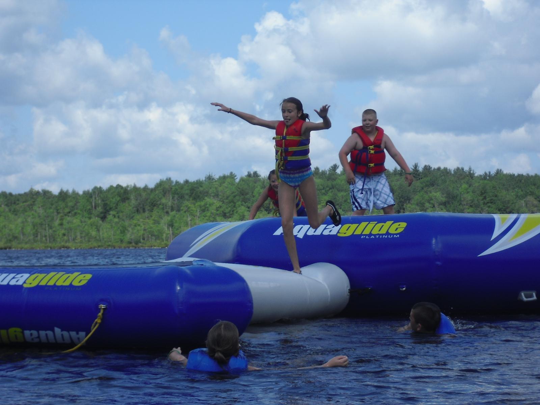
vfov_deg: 13.8
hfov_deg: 18.4
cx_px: 270
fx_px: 1669
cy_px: 202
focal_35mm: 107
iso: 64
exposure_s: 1/320
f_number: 5.6
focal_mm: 18.9
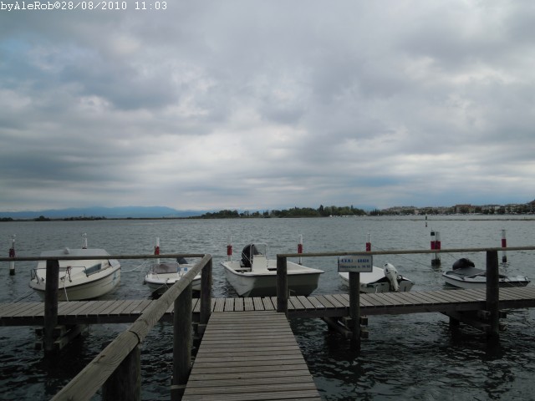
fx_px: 433
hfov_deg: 63.4
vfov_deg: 49.7
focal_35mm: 28
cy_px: 200
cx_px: 268
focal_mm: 5
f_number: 5.4
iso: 100
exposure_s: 1/500
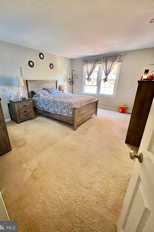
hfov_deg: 80.9
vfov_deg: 104.2
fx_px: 90
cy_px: 113
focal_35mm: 14
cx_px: 69
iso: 1000
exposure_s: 1/30
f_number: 1.8
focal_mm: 1.57
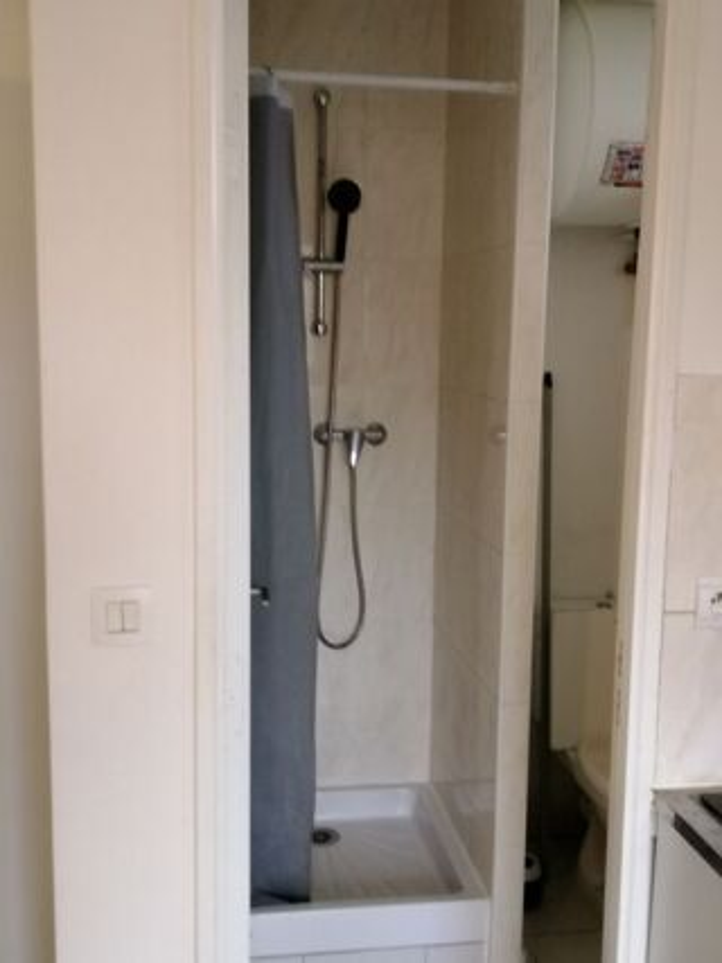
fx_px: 1029
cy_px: 482
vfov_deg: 50.2
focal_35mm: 37
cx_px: 361
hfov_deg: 38.6
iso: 640
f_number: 2.2
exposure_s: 1/16.7
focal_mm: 3.81
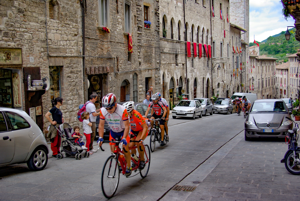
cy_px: 100
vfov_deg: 29.0
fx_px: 388
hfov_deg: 42.3
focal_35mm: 46
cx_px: 150
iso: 100
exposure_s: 1/60
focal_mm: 31
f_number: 4
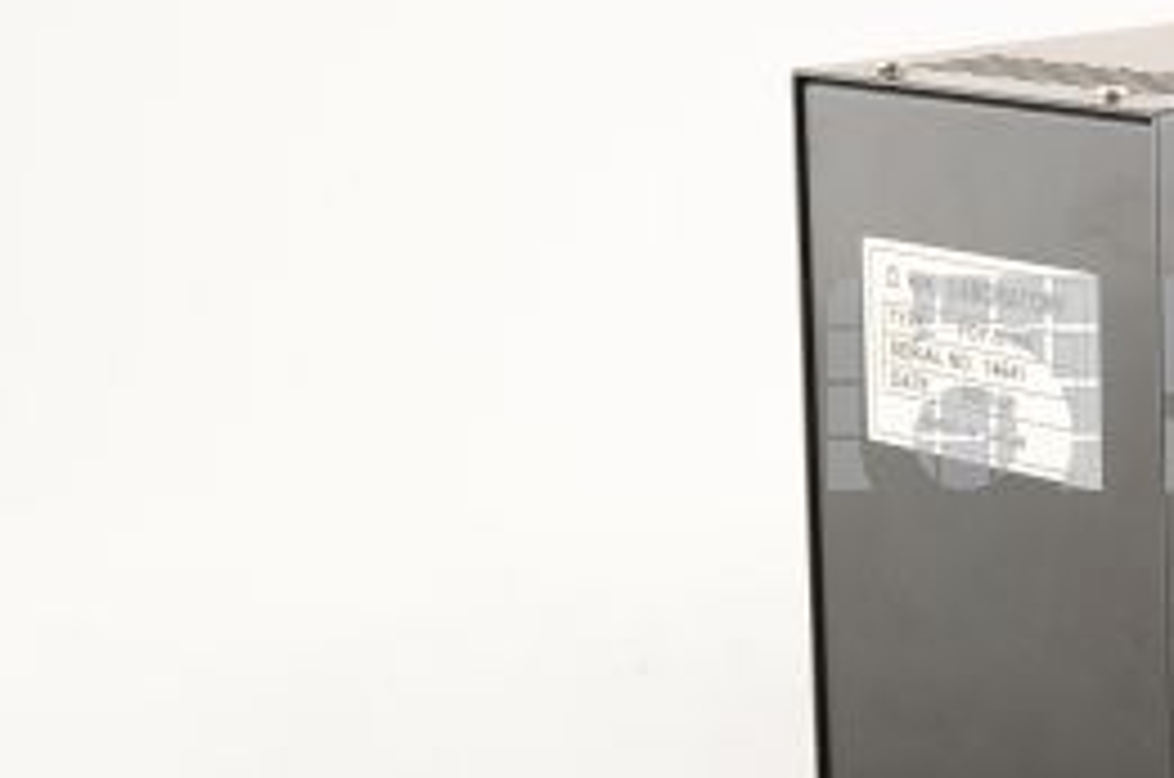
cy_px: 385
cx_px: 1277
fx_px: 3743
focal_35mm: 115
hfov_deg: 17.3
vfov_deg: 11.9
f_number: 10
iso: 1600
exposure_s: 1/125
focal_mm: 50
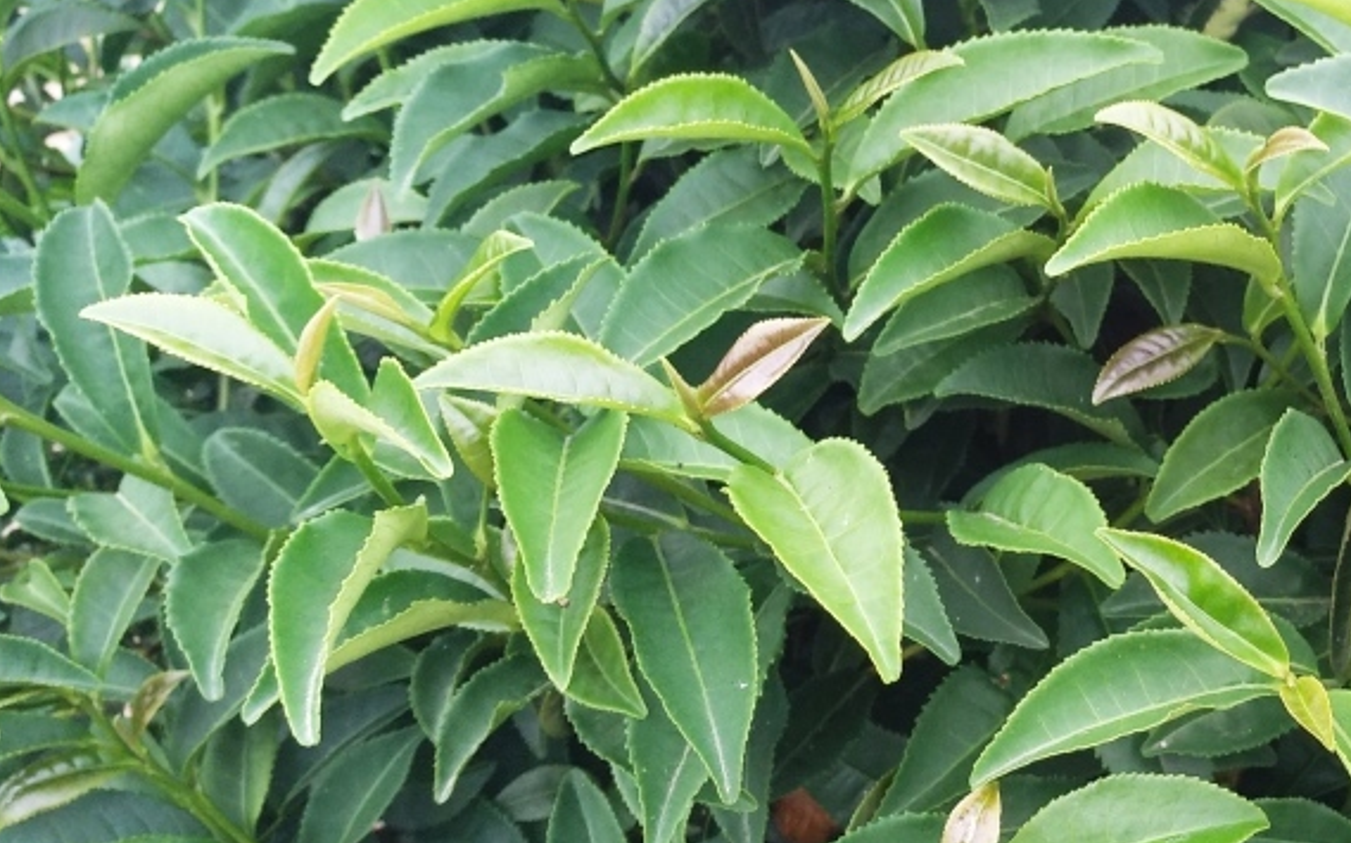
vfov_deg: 30.4
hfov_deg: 44.6
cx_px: 1109
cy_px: 311
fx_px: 1546
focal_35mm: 42
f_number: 2.2
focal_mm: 3.81
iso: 200
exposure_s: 1/50
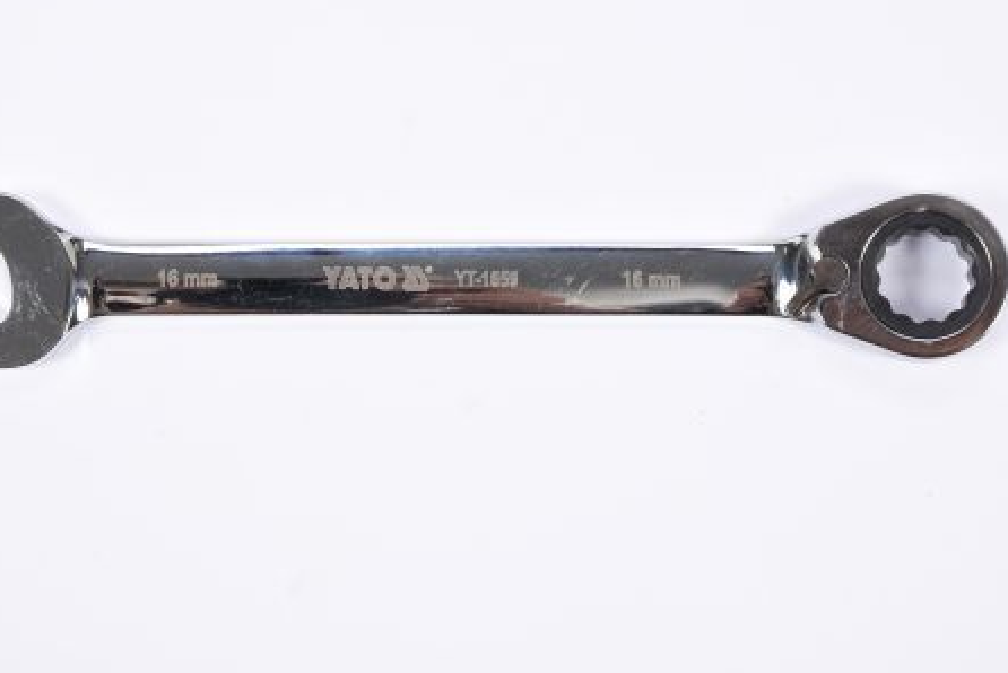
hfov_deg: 22.1
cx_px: 458
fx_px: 2578
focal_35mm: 92
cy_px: 278
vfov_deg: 14.9
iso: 250
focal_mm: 50
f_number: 14
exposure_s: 1/125
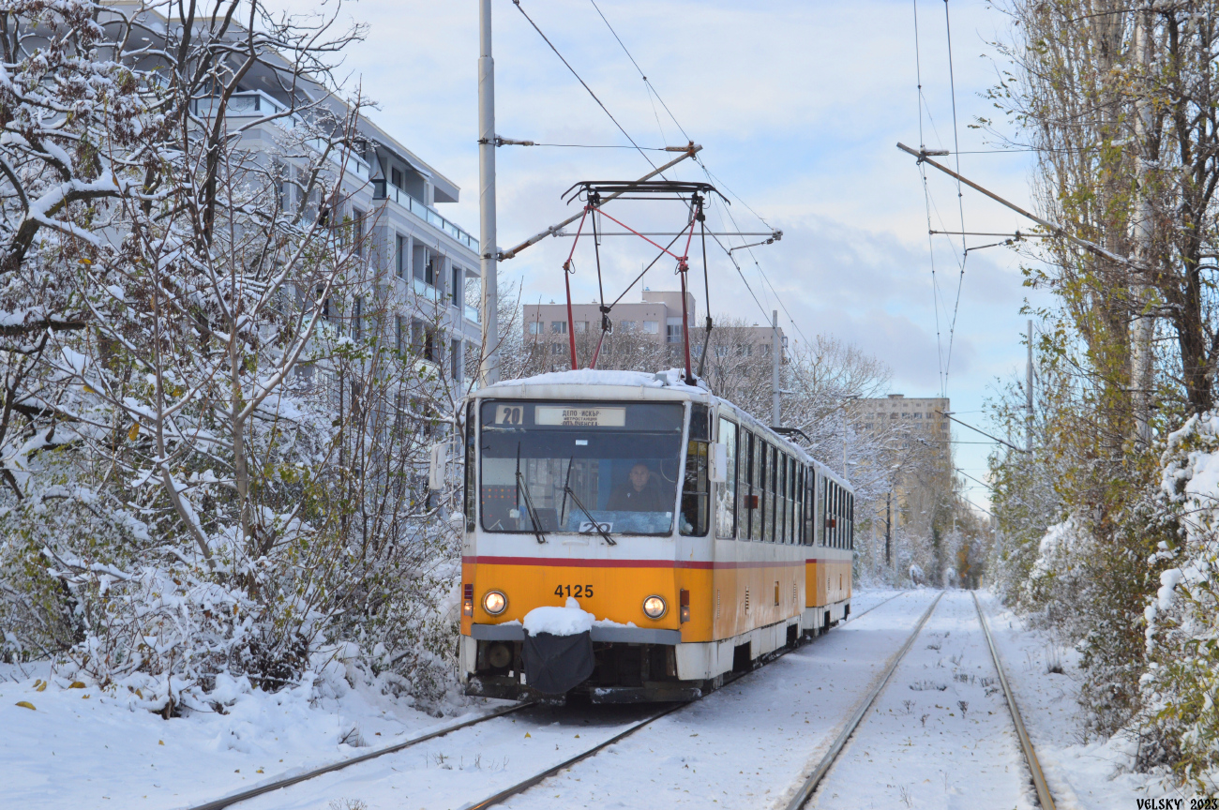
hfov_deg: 28.1
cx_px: 610
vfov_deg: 18.9
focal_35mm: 72
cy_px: 405
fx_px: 2436
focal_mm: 48
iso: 200
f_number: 7.1
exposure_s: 1/640
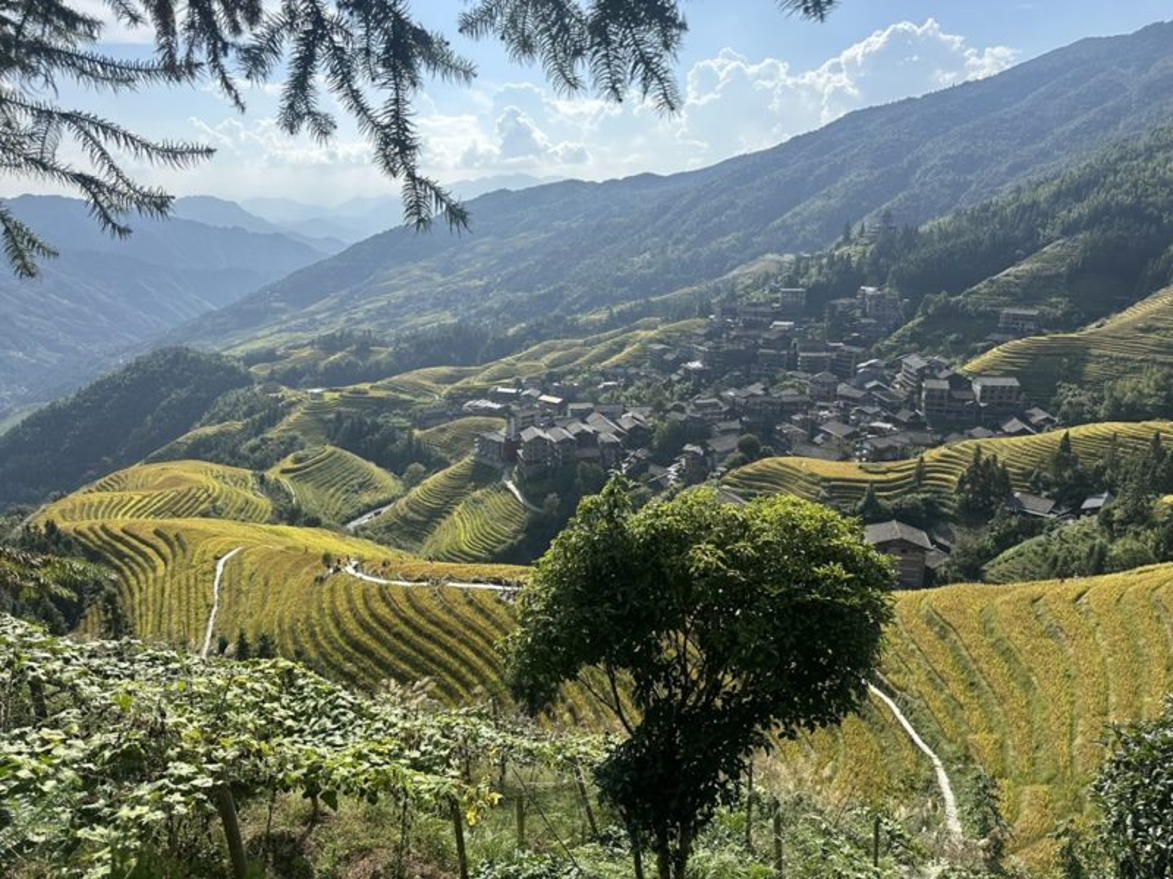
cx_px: 586
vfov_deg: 56.8
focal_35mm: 24
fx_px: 813
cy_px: 440
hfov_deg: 71.6
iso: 80
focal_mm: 6.86
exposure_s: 1/4184
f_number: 1.78
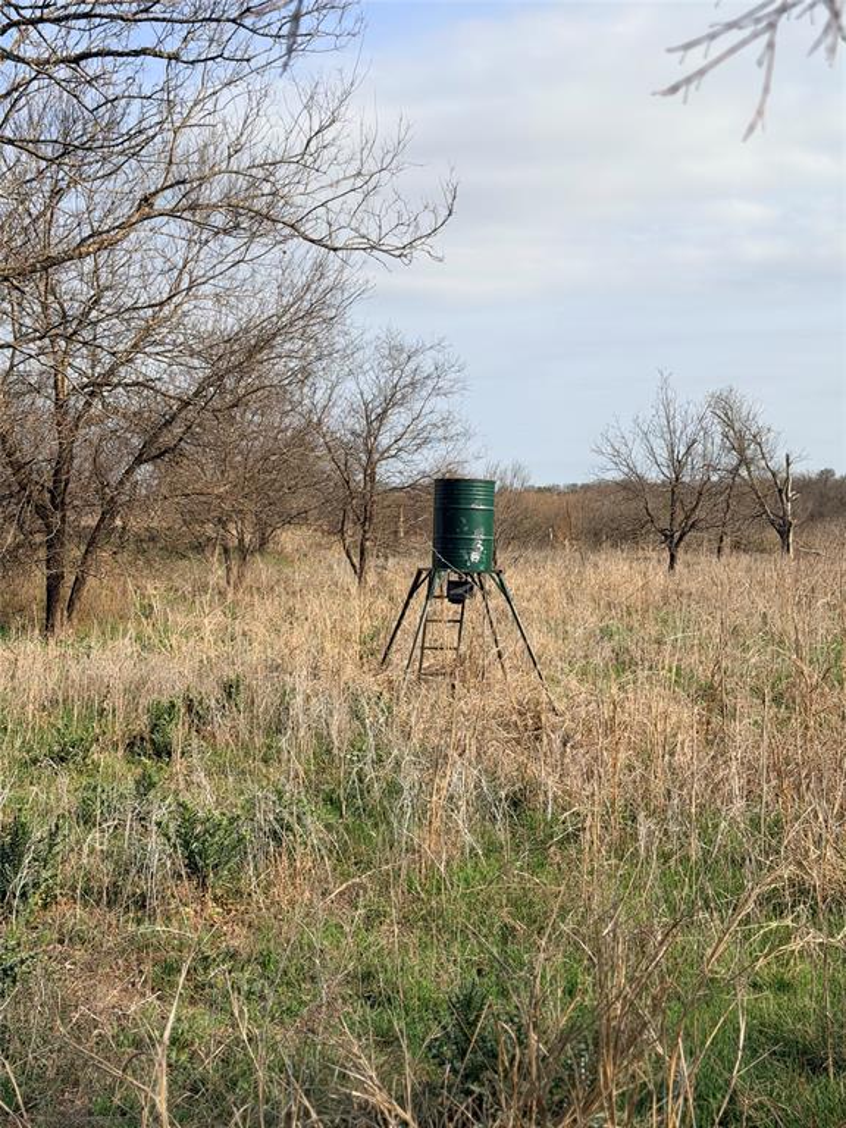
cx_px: 423
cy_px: 564
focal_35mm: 48
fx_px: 1564
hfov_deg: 30.3
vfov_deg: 39.7
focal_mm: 6.76
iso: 64
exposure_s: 1/5587
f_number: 1.78
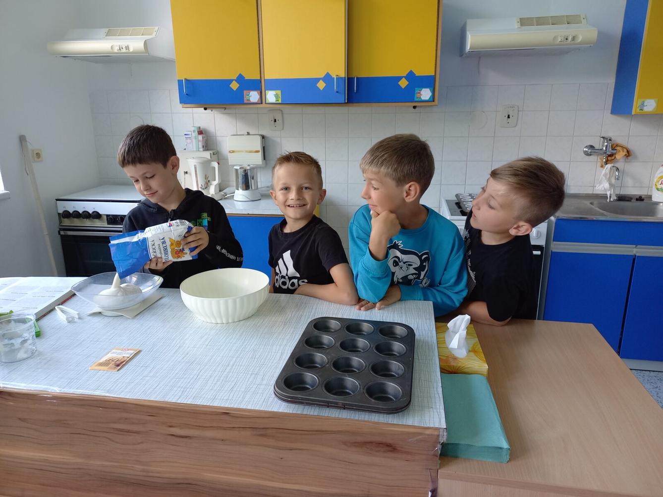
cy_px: 248
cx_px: 332
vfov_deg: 54.9
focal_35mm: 25
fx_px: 479
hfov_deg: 69.4
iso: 250
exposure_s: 1/50
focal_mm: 4.65
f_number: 1.8
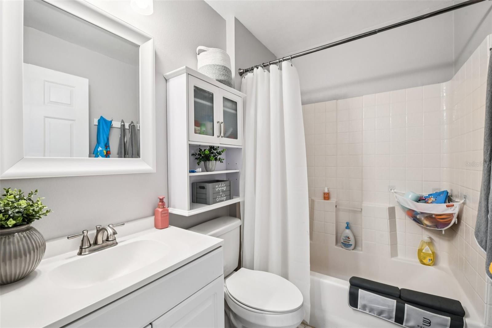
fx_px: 191
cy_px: 164
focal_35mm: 14
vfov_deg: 81.2
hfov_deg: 104.3
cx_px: 246
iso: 400
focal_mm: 14
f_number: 8
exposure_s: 1/10
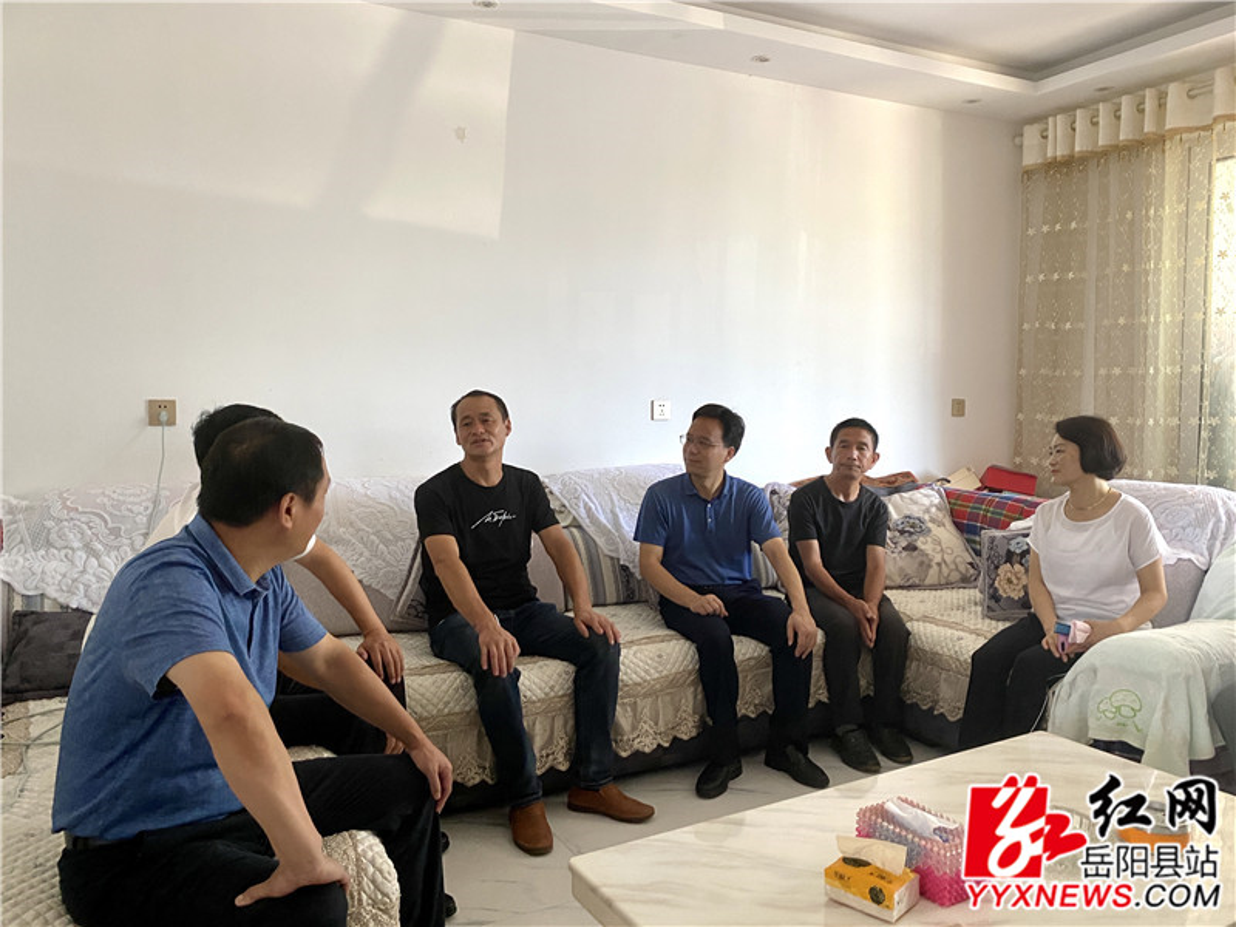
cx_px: 618
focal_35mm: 26
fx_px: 928
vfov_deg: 53.1
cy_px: 464
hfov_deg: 67.3
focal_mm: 4.25
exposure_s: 1/60
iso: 250
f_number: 1.8
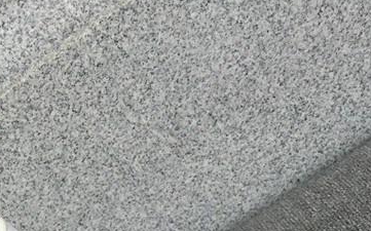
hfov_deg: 24.2
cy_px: 303
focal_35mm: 82
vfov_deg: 15.1
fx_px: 828
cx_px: 6
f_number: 2.4
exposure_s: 1/646
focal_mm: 3.3
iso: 25
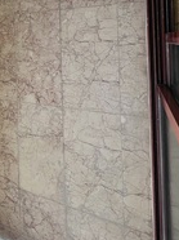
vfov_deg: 52.6
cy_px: 43
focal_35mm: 32
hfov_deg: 35.2
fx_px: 221
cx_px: -34
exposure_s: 1/173
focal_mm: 1.57
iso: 32
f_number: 1.8
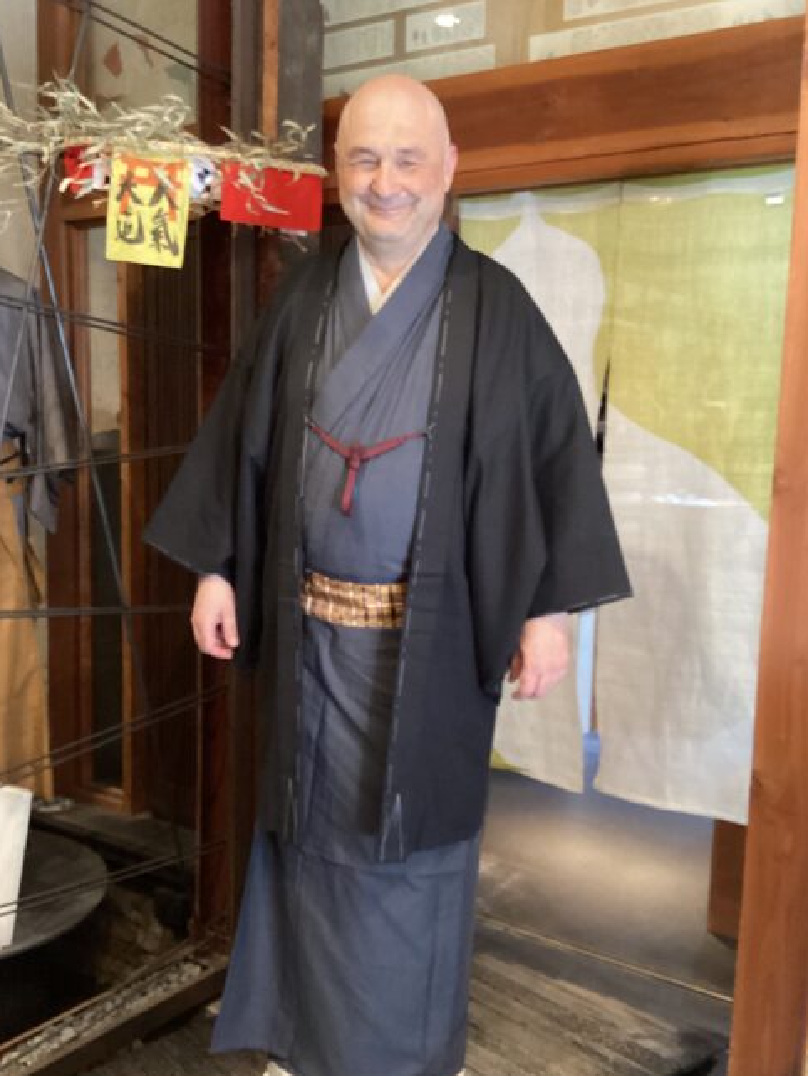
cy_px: 579
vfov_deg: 52.6
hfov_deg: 40.7
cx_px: 386
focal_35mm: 35
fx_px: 1089
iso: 400
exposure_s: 1/60
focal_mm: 3.3
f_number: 2.4
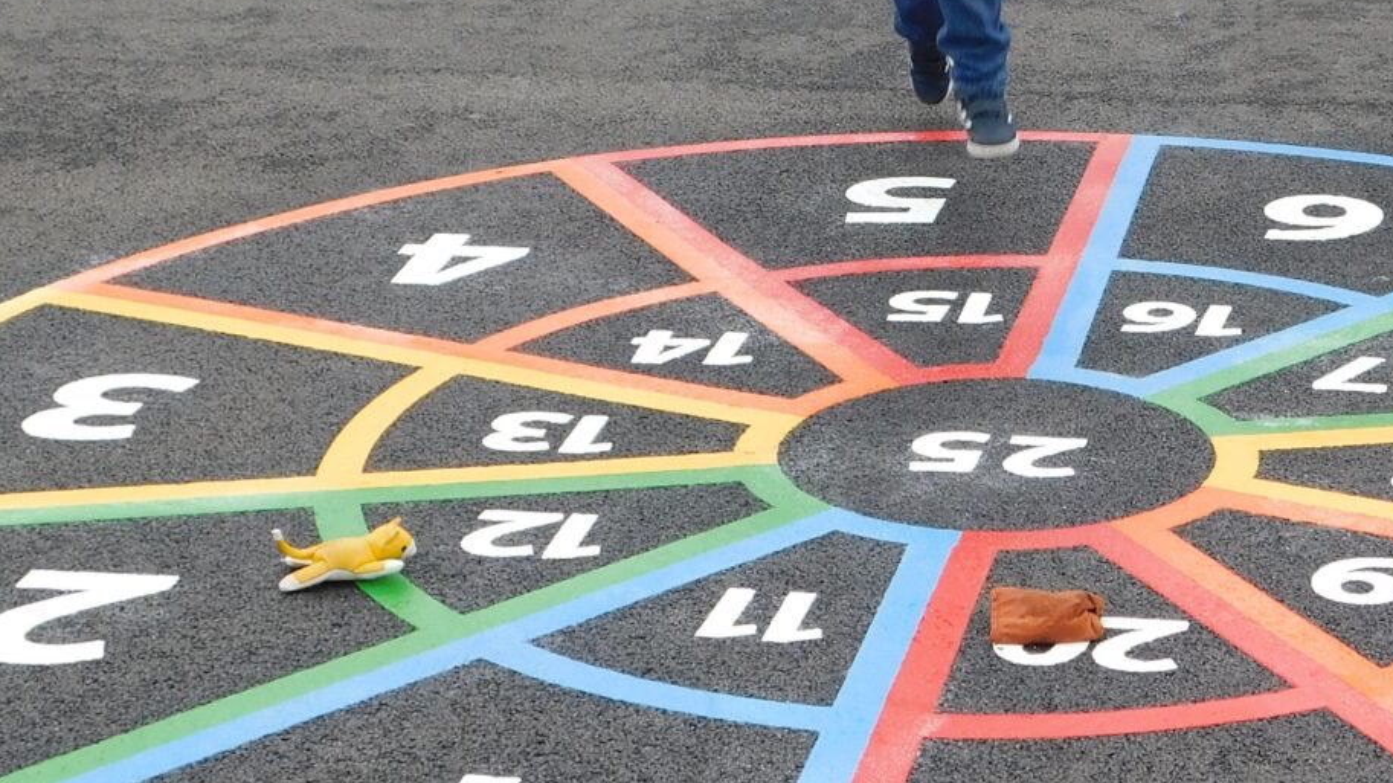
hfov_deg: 23.9
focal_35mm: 88
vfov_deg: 13.7
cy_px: 150
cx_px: 1048
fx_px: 3250
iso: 125
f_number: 3.5
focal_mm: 6.3
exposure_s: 1/250
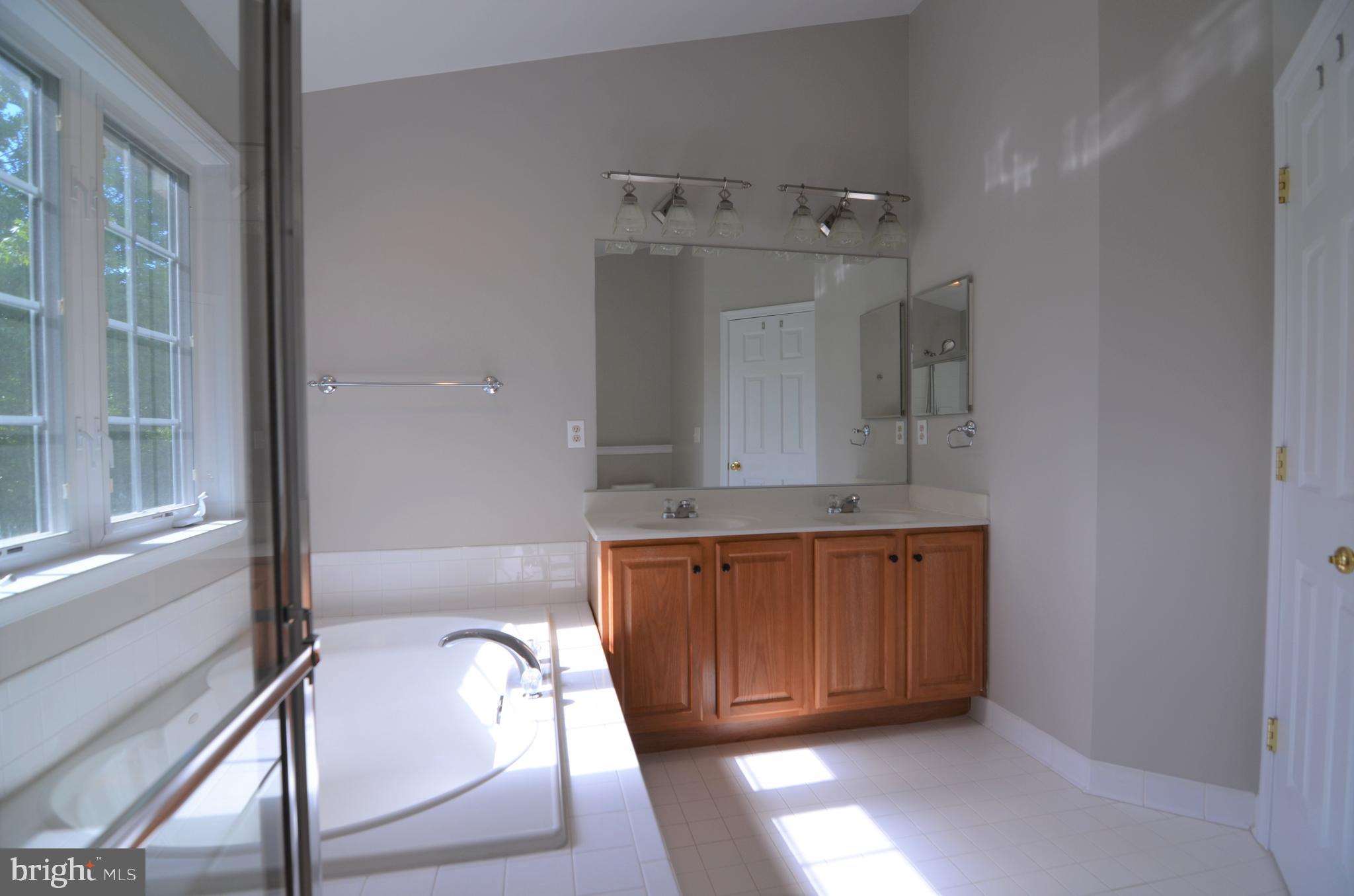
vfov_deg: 71.8
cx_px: 677
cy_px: 448
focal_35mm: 16
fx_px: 619
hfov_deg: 95.1
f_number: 5.6
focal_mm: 11
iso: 200
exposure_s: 1/125
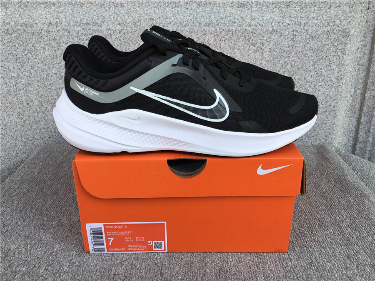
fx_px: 336
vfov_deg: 45.4
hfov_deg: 58.4
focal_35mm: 31
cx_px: 188
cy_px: 140
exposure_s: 1/295
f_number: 2.4
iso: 25
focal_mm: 3.3
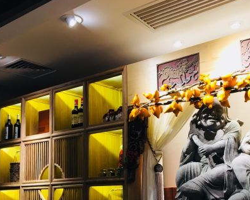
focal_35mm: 50
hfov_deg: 37.0
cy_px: 159
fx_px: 370
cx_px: 164
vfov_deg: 29.6
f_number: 2.2
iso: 64
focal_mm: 4.15
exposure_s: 1/33
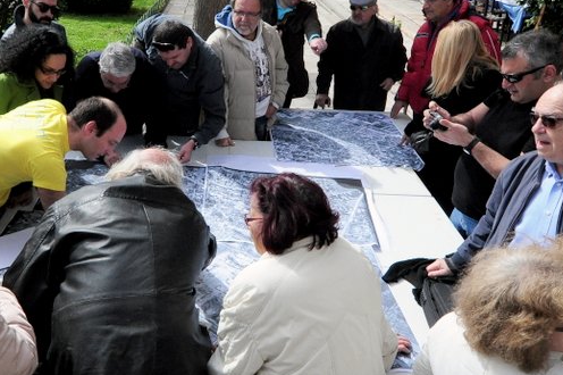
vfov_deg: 38.8
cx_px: 217
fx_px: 532
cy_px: 192
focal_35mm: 34
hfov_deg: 55.2
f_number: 10
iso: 800
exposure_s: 1/1250
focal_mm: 11
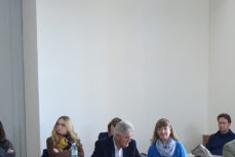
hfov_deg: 19.9
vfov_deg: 13.0
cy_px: 204
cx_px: 170
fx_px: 666
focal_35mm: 102
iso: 640
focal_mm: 14.24
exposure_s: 1/40
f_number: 2.8
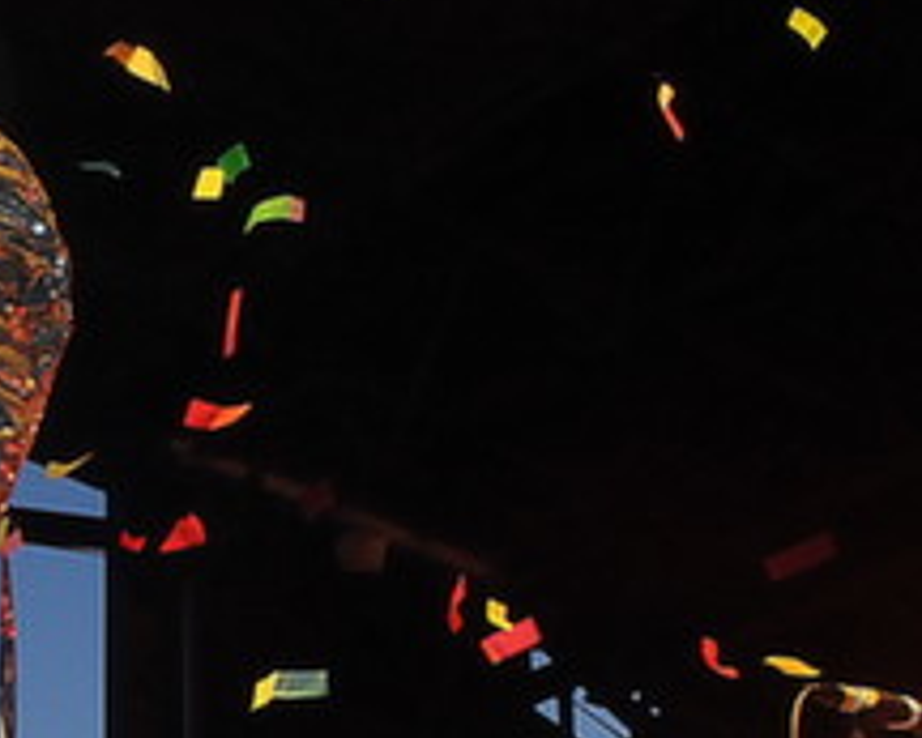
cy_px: 497
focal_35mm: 104
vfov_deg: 14.8
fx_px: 2839
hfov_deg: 16.5
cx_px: -529
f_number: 4
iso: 2000
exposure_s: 1/160
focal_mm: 24
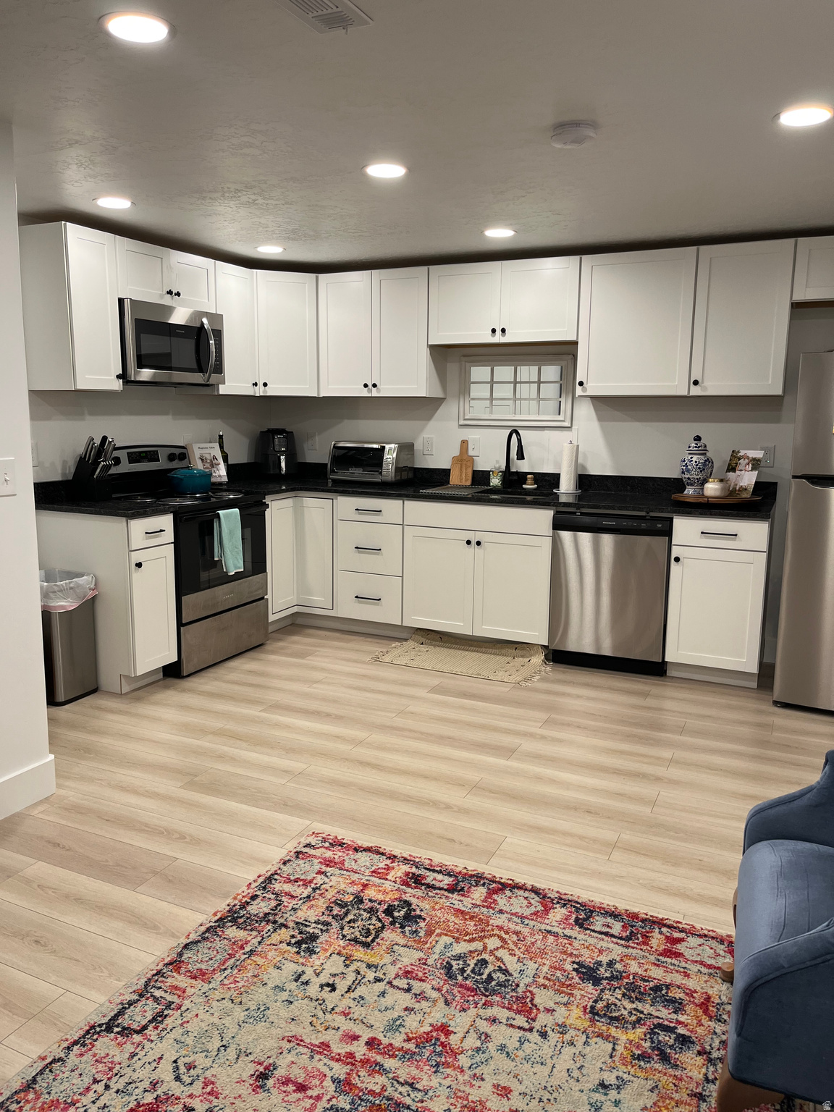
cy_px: 556
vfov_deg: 67.3
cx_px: 417
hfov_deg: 53.1
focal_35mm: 26
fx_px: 835
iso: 80
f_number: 1.6
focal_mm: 5.1
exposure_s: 1/60
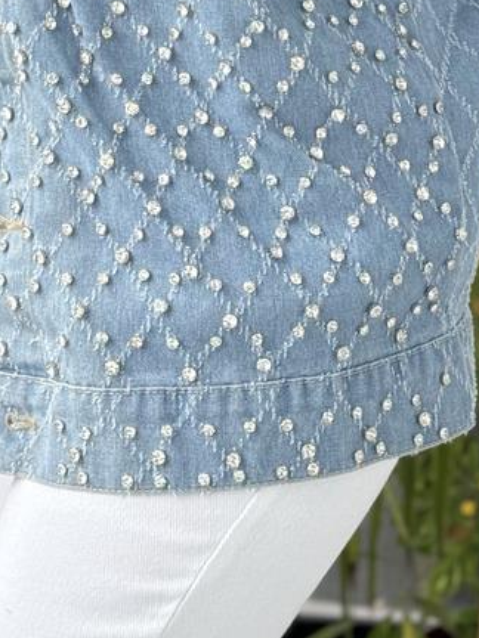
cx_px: 169
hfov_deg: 10.0
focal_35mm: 148
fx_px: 2731
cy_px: -268
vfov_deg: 12.8
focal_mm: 6.76
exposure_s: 1/243
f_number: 1.78
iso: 64
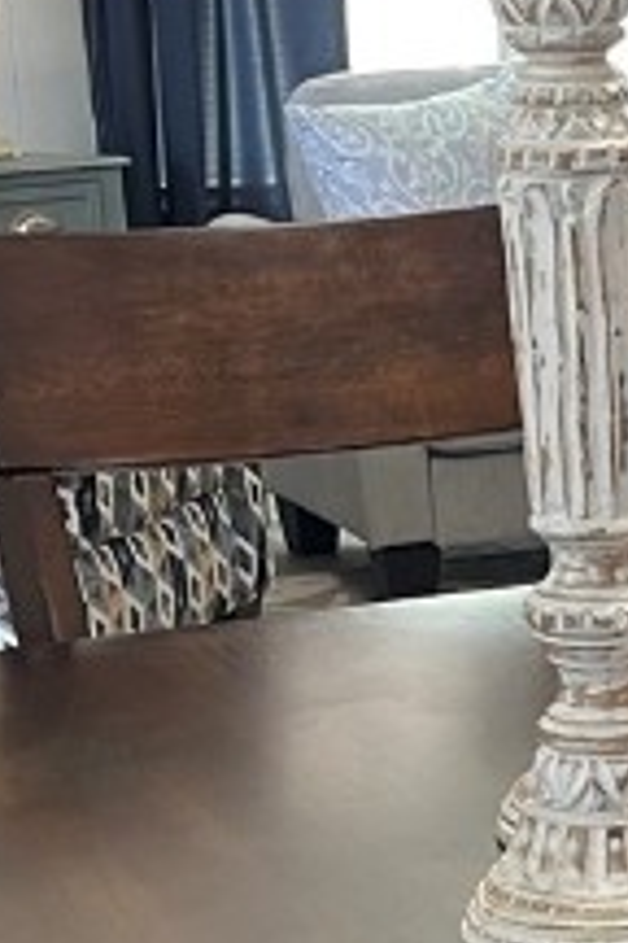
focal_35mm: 128
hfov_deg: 10.3
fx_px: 3349
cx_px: 1016
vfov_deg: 15.9
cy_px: 703
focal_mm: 5.1
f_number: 1.6
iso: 160
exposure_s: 1/60
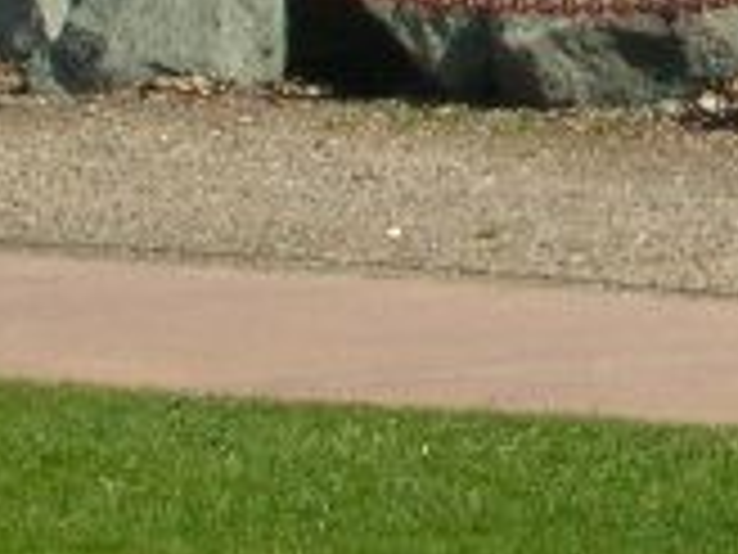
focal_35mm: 731
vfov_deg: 2.0
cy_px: -892
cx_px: 1264
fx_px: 15585
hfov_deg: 2.7
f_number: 4.9
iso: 50
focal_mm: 17.4
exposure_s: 1/498
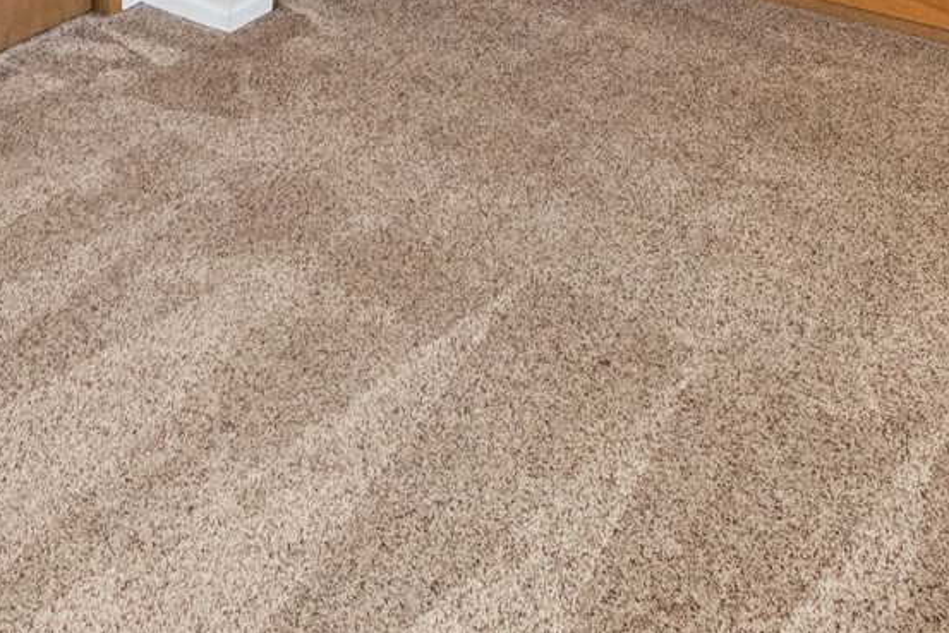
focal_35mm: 46
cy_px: -270
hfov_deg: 41.7
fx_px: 1213
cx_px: 265
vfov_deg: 24.1
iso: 900
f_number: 4.5
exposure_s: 1/60
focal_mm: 10
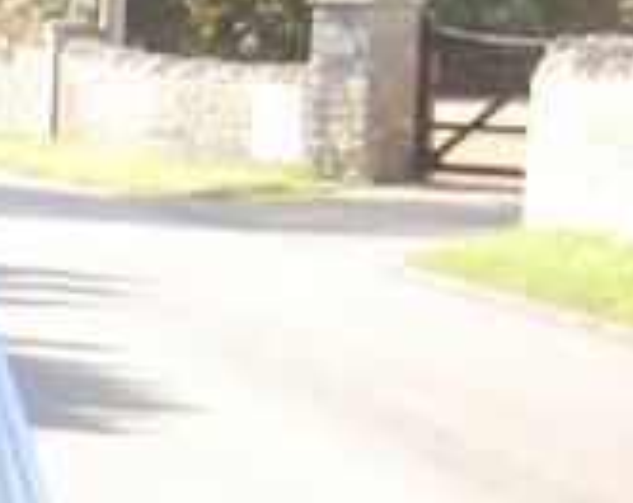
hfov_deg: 8.6
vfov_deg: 7.6
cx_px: -1001
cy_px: 770
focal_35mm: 200
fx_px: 3736
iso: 400
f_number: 3.8
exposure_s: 1/500
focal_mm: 23
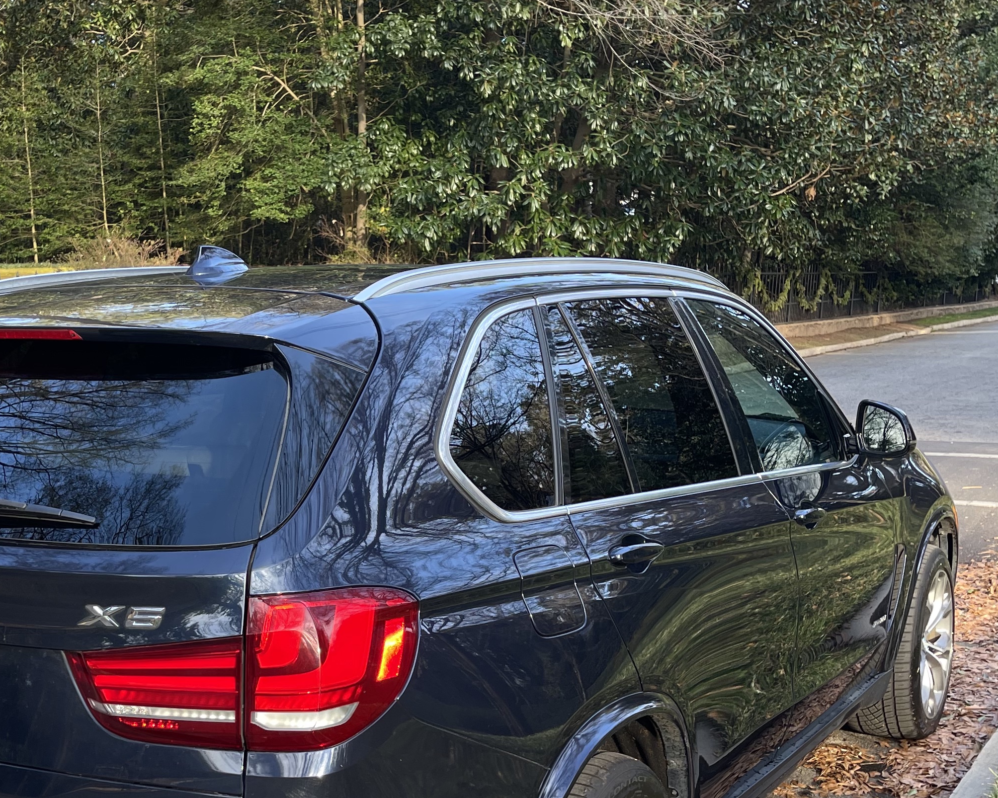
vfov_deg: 30.8
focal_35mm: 49
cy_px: 477
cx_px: 364
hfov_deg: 37.8
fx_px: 1447
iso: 64
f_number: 1.6
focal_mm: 5.1
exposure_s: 1/121
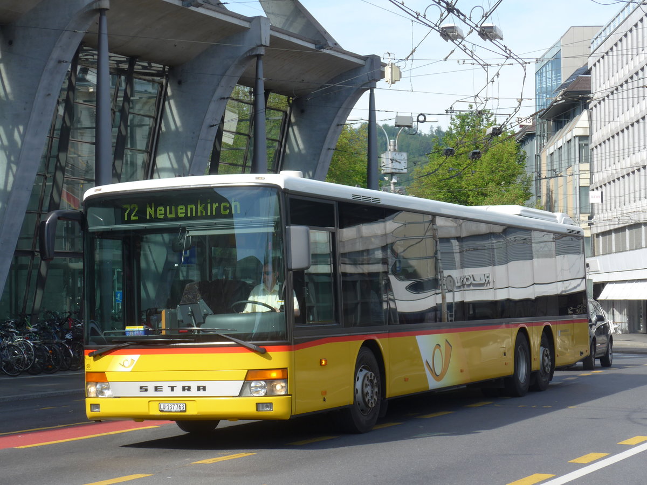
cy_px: 242
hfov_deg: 22.8
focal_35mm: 86
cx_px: 324
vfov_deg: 17.2
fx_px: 1607
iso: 80
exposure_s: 1/320
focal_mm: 17
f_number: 4.5
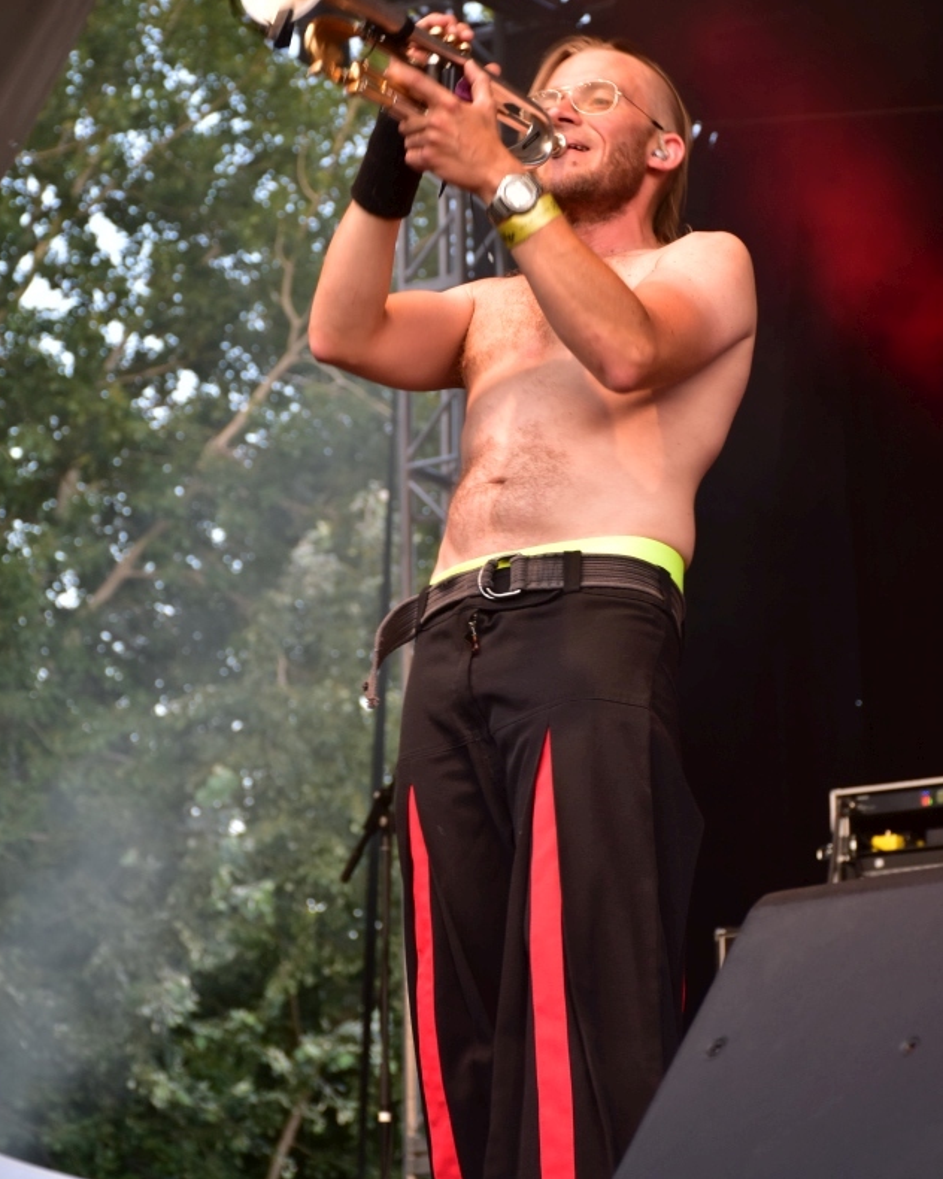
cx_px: 473
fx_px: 3698
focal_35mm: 106
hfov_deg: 14.5
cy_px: 534
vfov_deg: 18.1
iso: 320
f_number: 5
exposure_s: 1/60
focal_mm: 62
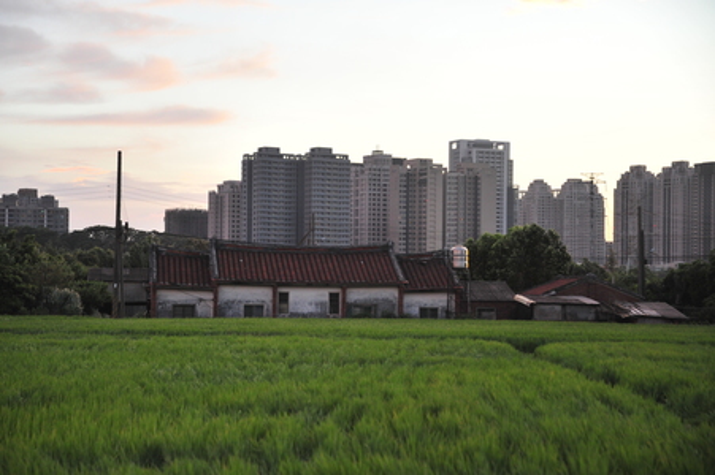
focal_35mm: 82
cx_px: 358
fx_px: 1627
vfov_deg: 16.6
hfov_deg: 24.8
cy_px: 238
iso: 1600
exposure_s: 1/160
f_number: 5
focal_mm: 82
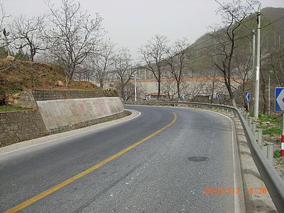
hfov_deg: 49.0
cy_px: 106
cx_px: 142
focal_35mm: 38
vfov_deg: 37.7
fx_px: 312
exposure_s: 1/500
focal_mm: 6.2
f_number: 4.3
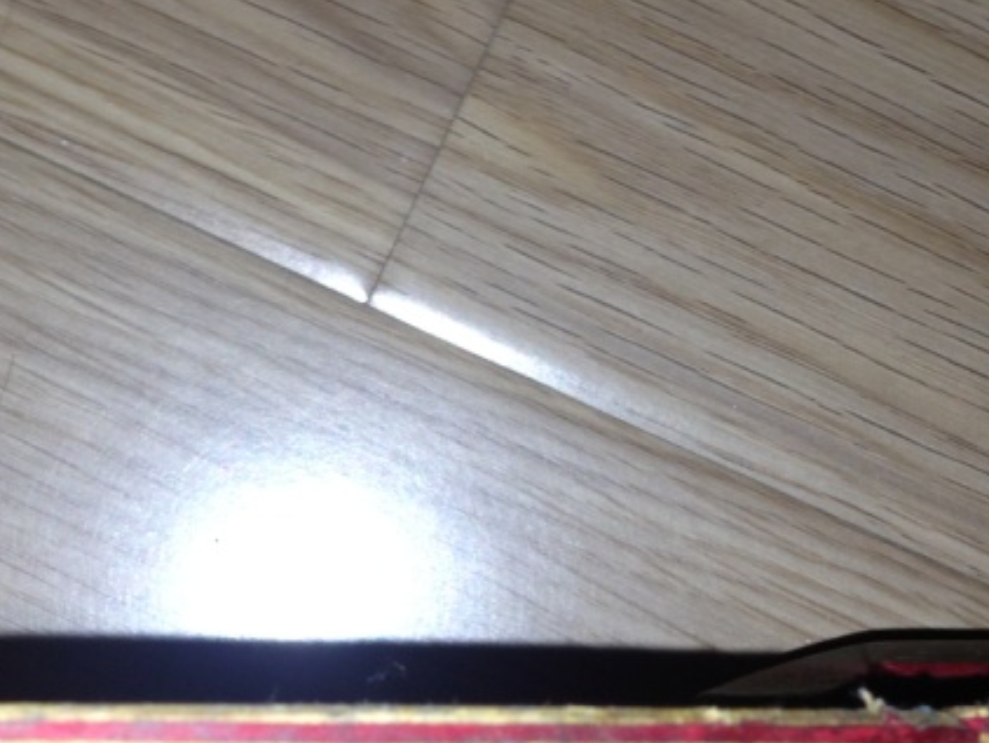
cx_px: 77
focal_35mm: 80
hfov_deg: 23.7
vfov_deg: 18.1
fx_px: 2287
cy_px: 705
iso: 50
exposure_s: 1/30
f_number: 2.4
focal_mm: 4.13
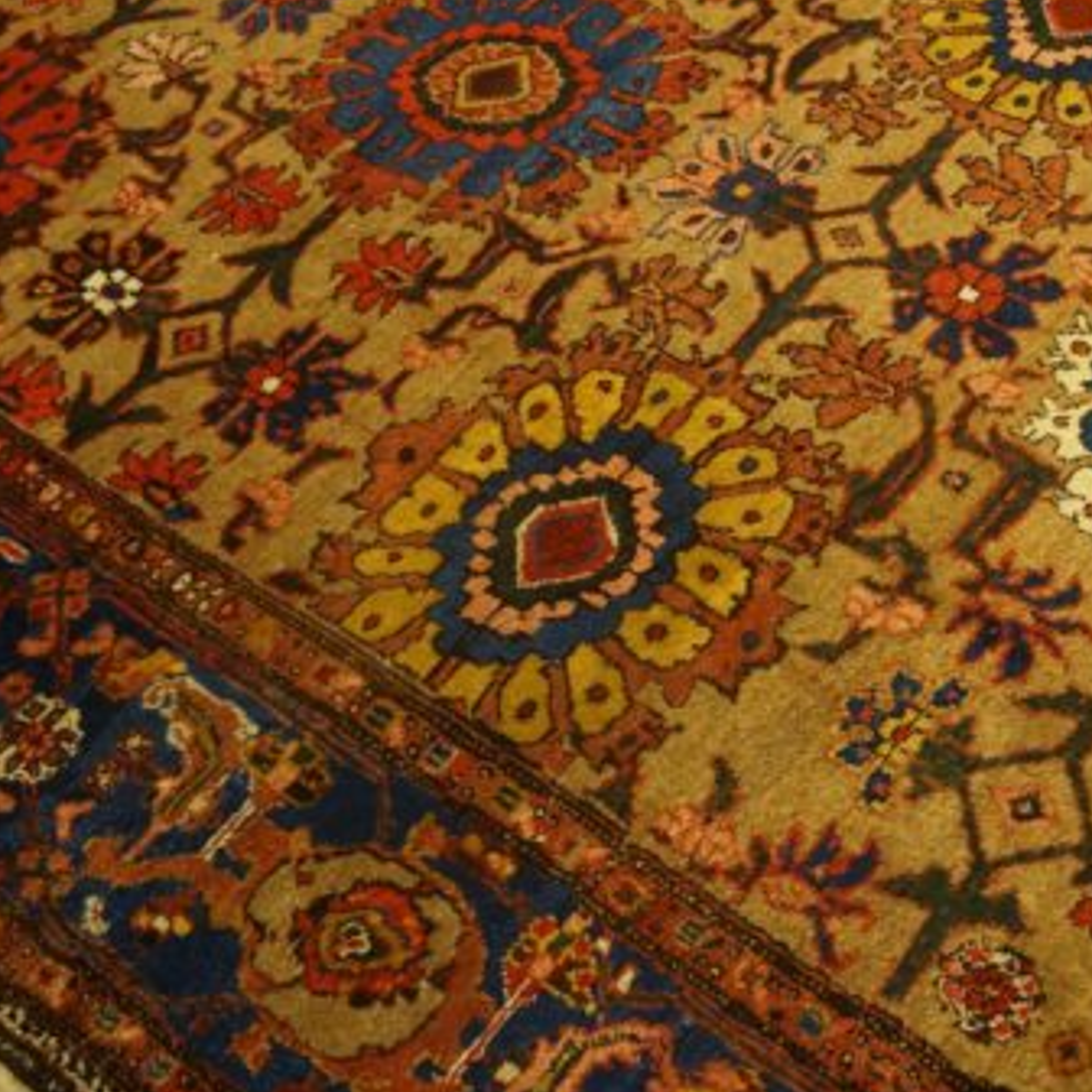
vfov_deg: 40.9
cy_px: 603
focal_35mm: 41
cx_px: 910
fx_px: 1463
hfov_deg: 39.0
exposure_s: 1/60
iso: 1250
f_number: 4
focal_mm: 18
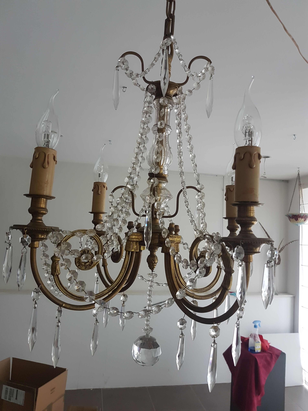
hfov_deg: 53.1
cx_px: 154
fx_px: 308
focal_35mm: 26
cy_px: 206
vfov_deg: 67.3
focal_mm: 4.2
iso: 100
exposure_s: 1/120
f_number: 1.7
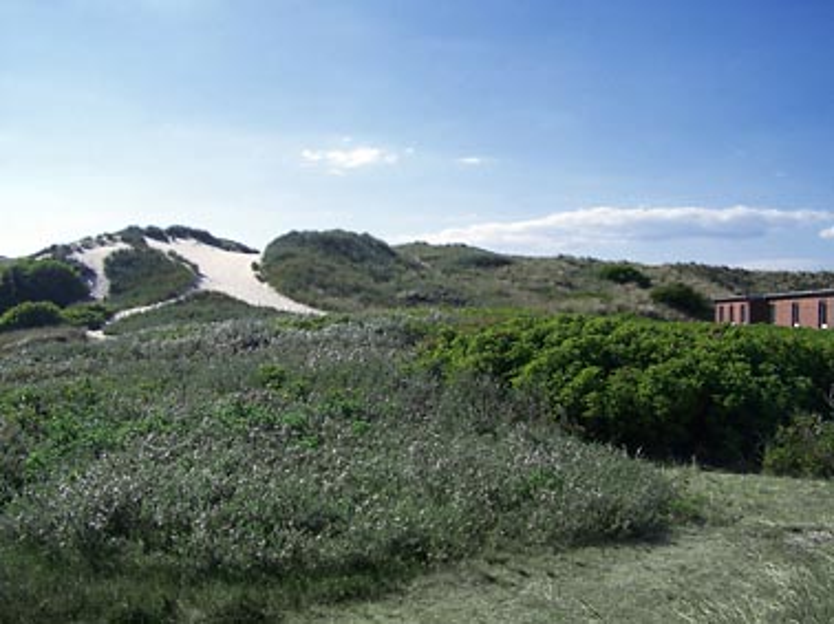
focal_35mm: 38
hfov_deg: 49.0
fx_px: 915
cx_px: 417
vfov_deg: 37.7
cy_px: 312
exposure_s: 1/640
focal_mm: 6.3
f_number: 4
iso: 64
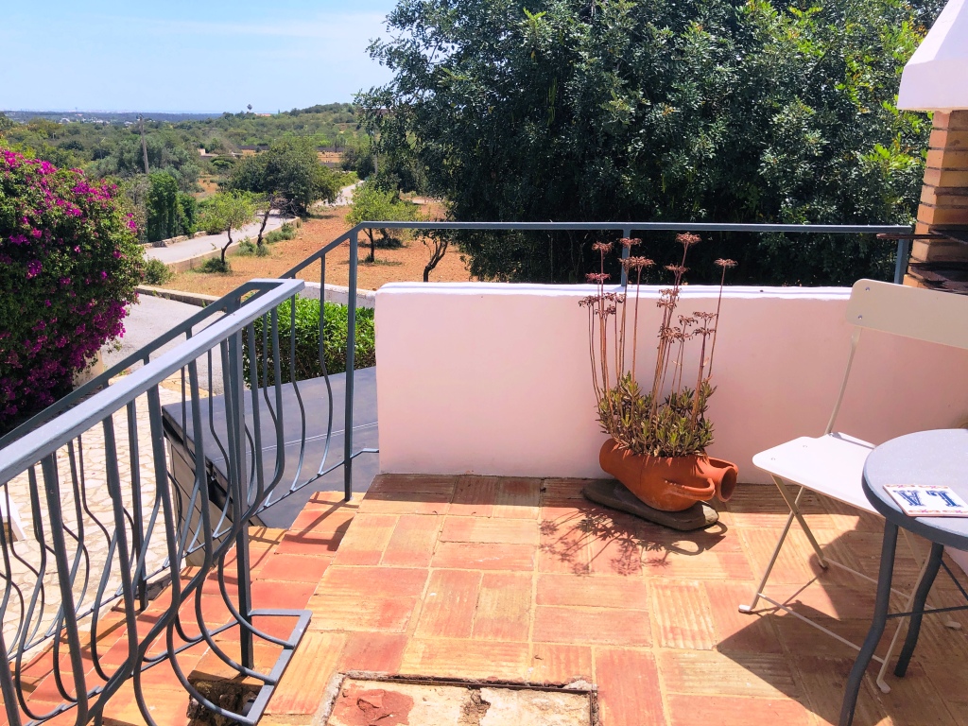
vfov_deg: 49.7
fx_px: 783
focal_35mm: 28
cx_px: 484
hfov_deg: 63.4
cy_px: 363
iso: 20
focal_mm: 4
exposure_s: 1/2114
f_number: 1.8
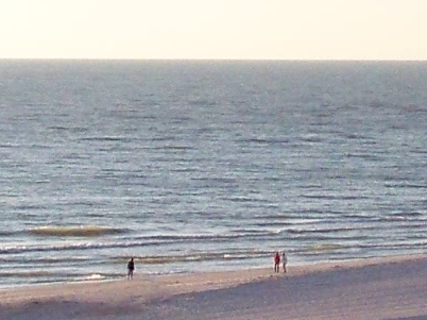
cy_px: 120
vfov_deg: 7.0
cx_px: 336
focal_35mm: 213
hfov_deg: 9.3
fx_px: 2626
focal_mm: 5.85
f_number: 4
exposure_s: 1/1250
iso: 200
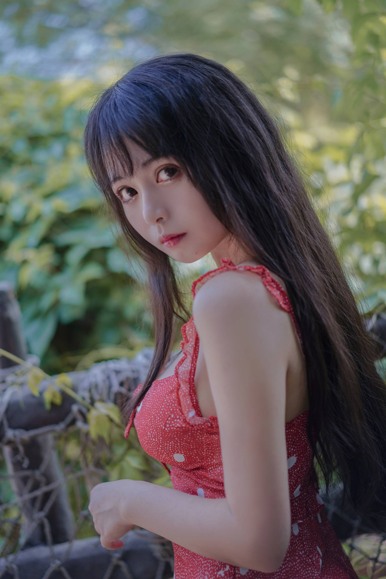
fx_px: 884
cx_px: 193
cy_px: 290
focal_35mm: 55
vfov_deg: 36.2
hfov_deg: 24.6
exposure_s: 1/640
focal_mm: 55
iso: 100
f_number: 1.8
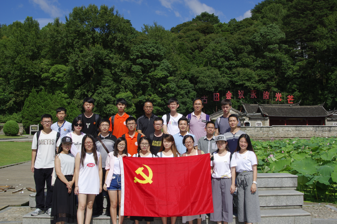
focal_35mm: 43
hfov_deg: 45.5
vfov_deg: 31.1
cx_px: 168
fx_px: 402
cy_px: 112
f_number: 11
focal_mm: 29
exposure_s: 1/200
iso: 100
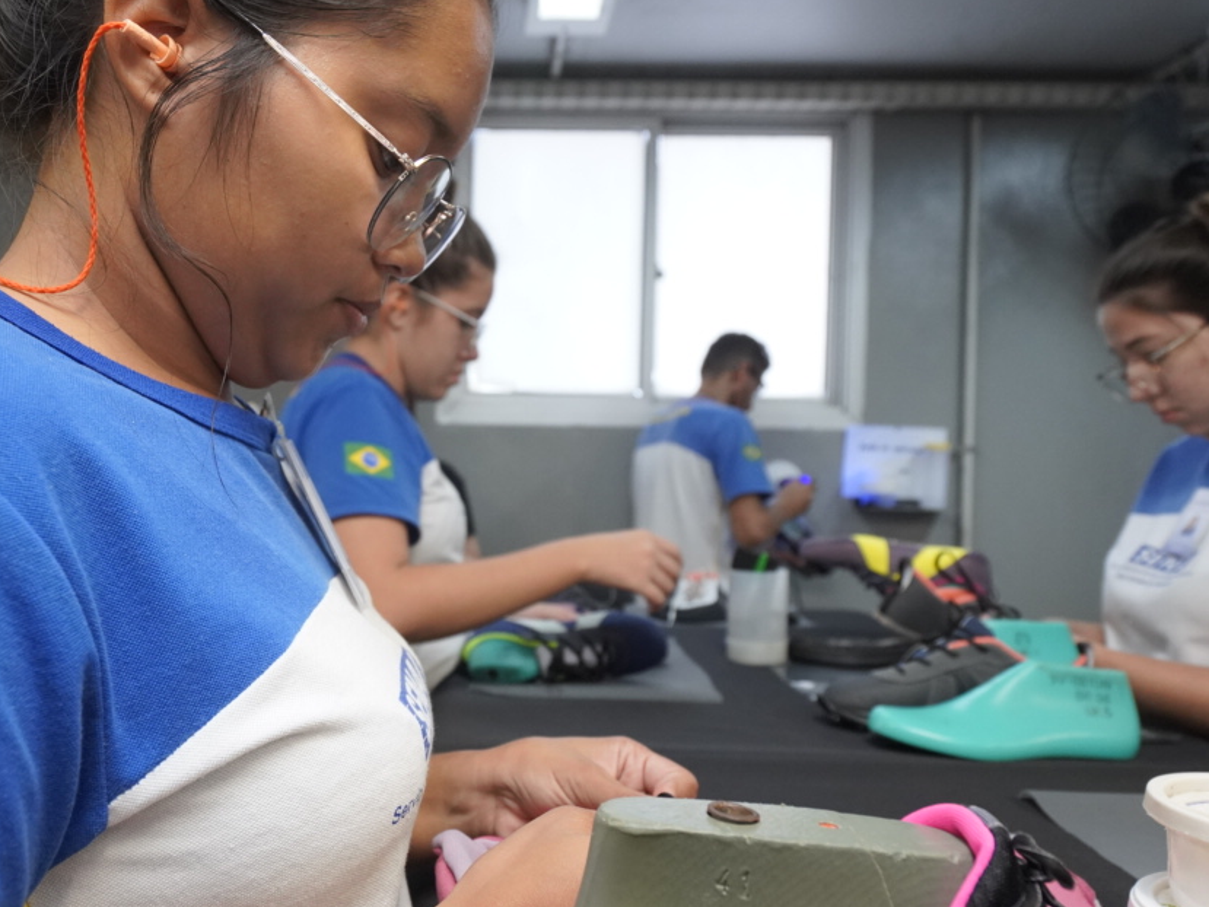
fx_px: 1048
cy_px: 510
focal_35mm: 30
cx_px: 465
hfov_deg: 59.3
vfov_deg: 46.7
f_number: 4
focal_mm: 16
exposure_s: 1/200
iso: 2500
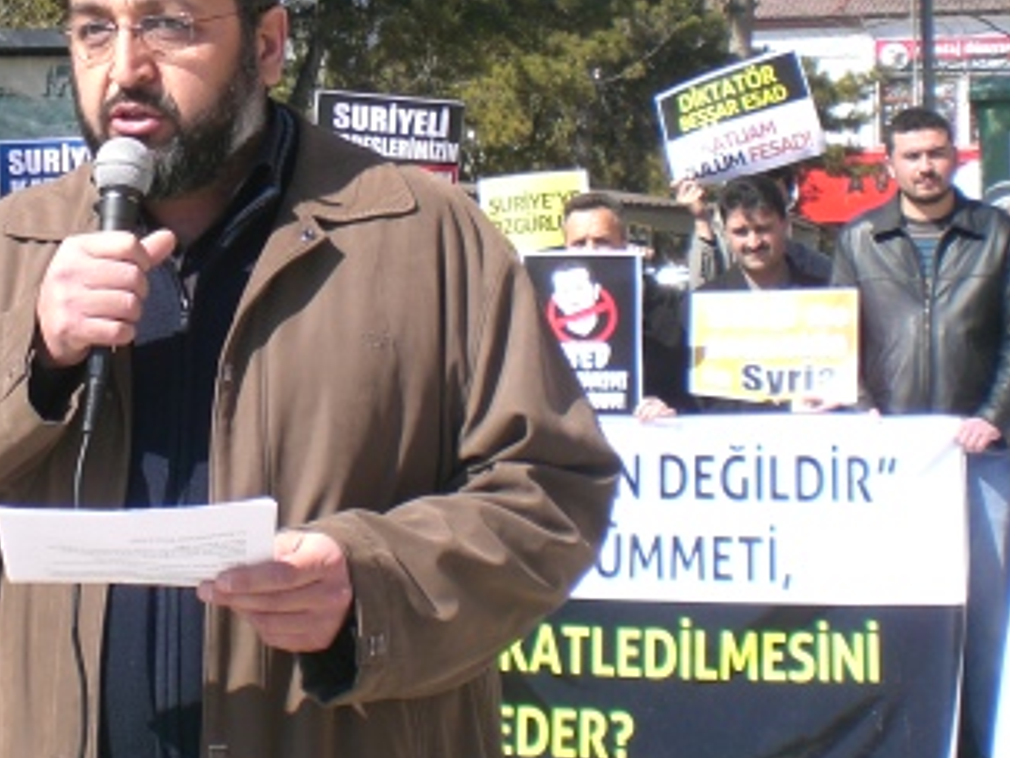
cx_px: 109
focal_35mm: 75
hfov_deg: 25.2
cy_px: 178
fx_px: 2188
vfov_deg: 19.5
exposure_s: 1/250
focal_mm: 6.3
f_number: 4.4
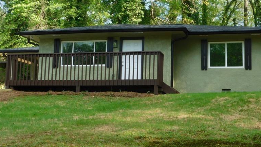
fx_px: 401
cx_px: 149
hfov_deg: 35.9
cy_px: 55
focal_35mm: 58
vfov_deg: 20.7
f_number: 3.6
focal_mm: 7.1
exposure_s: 1/200
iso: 125
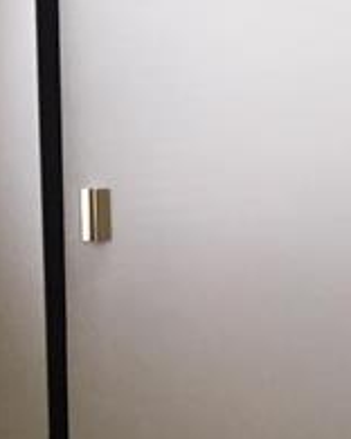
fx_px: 1935
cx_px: 1107
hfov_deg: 8.4
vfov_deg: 12.9
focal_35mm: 149
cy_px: 245
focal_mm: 4.15
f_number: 2.2
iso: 125
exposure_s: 1/30
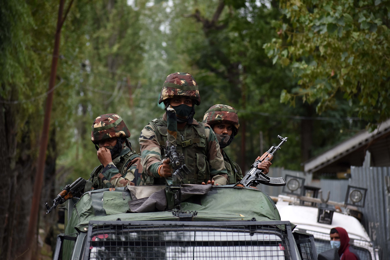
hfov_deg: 9.1
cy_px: 130
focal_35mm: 225
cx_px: 195
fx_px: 2437
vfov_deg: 6.1
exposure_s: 1/1000
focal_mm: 150
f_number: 5
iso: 640
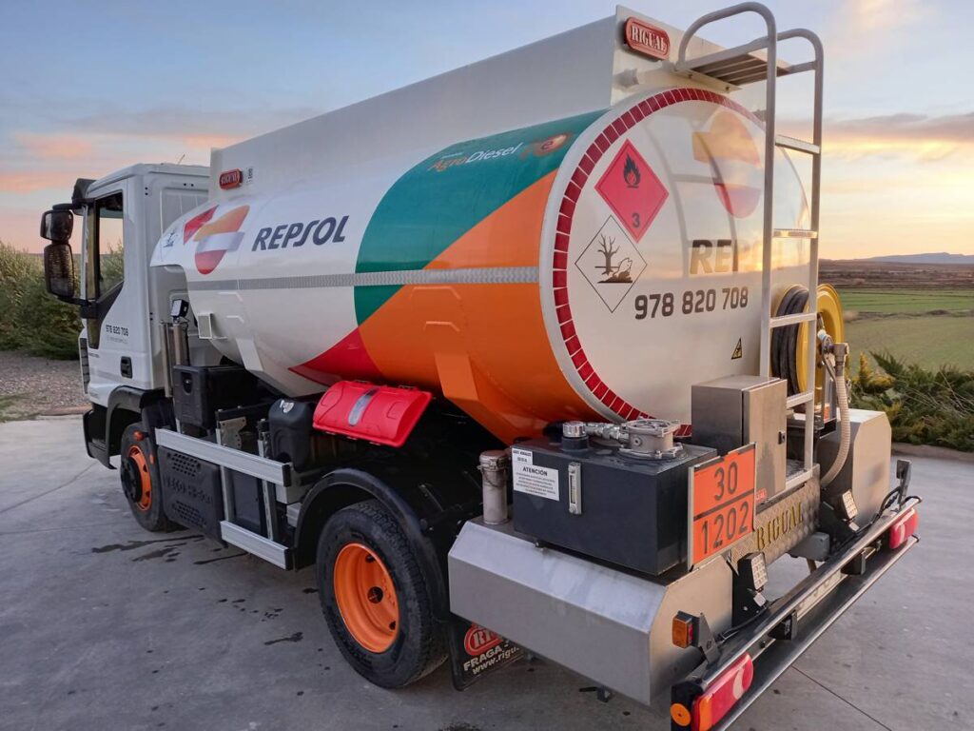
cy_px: 366
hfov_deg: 69.4
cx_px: 487
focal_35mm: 25
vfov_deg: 54.9
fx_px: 703
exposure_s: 1/50
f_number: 2
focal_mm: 4.6
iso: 100
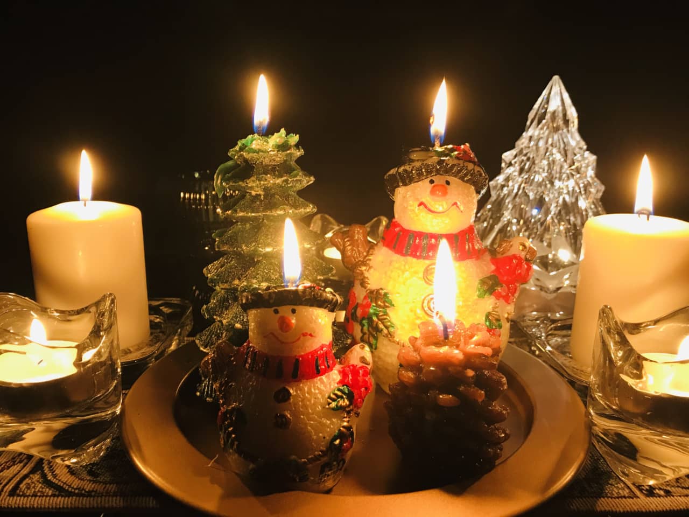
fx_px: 557
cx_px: 344
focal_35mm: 28
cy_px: 258
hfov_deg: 63.4
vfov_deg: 49.7
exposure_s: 1/15
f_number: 1.8
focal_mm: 3.99
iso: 40
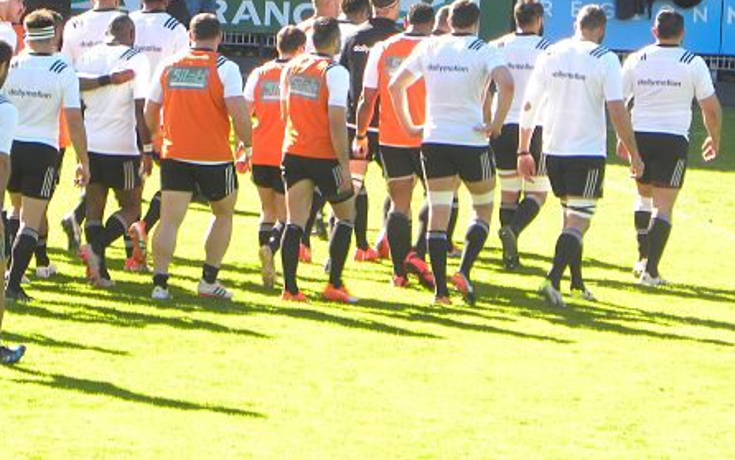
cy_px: 10
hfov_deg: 4.5
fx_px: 9417
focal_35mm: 470
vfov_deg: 2.8
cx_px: 226
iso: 64
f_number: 4.5
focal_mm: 44
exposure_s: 1/95.5
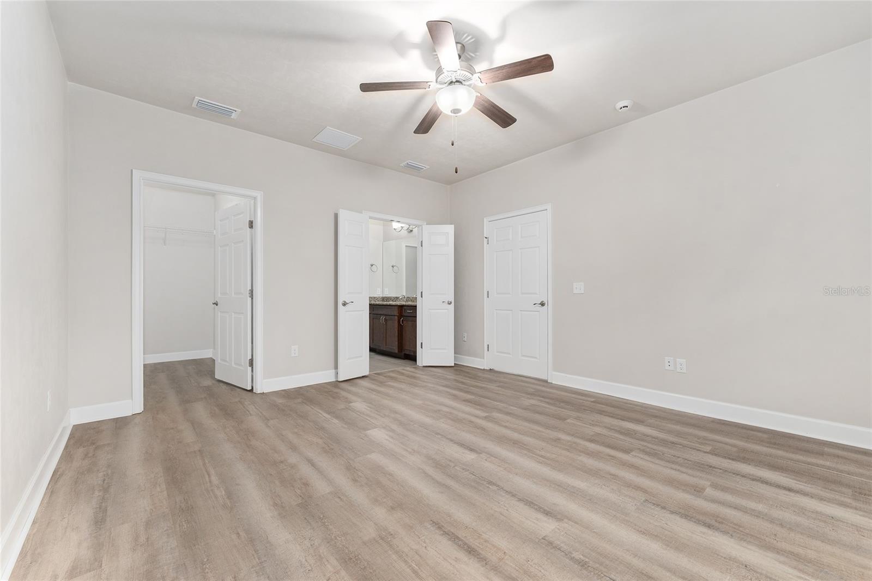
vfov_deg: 81.2
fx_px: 339
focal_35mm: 14
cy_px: 290
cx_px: 436
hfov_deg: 104.3
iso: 400
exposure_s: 1/2.5
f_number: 7.1
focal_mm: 14
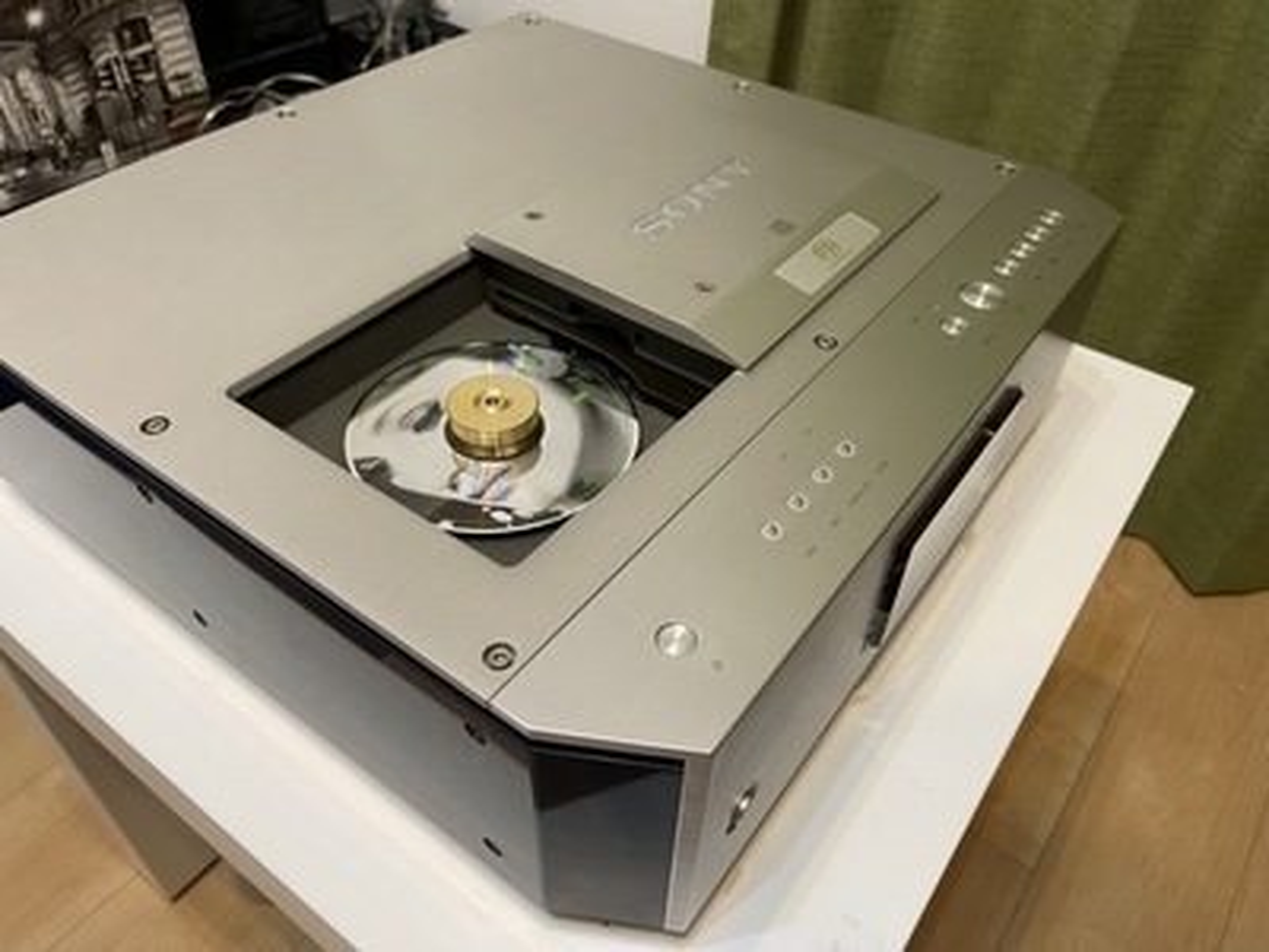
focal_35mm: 26
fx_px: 953
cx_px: 634
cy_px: 476
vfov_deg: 53.1
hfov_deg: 67.3
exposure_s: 1/50
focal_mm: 5.1
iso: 125
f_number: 1.6
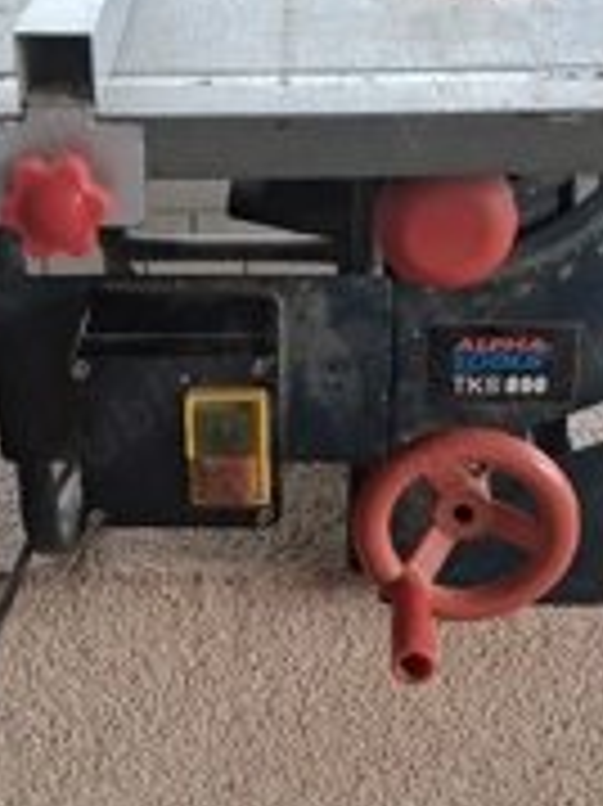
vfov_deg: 33.2
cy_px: 437
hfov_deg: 25.2
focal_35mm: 58
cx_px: 274
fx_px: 1349
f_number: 1.8
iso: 25
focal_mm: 3.98
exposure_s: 1/100
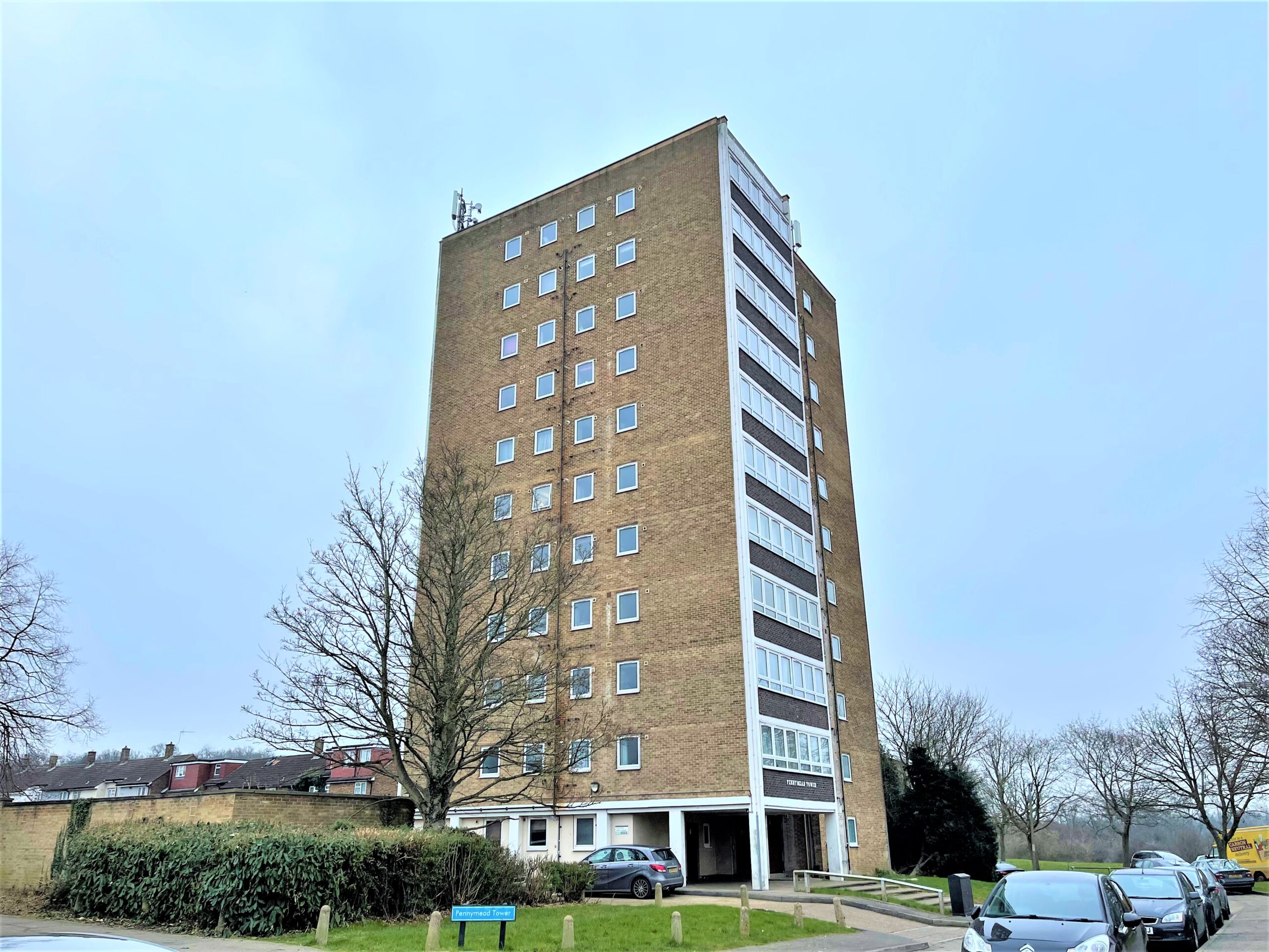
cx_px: 634
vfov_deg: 53.1
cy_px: 476
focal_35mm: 26
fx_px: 953
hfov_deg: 67.3
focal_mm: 5.1
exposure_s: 1/713
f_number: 1.6
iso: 32
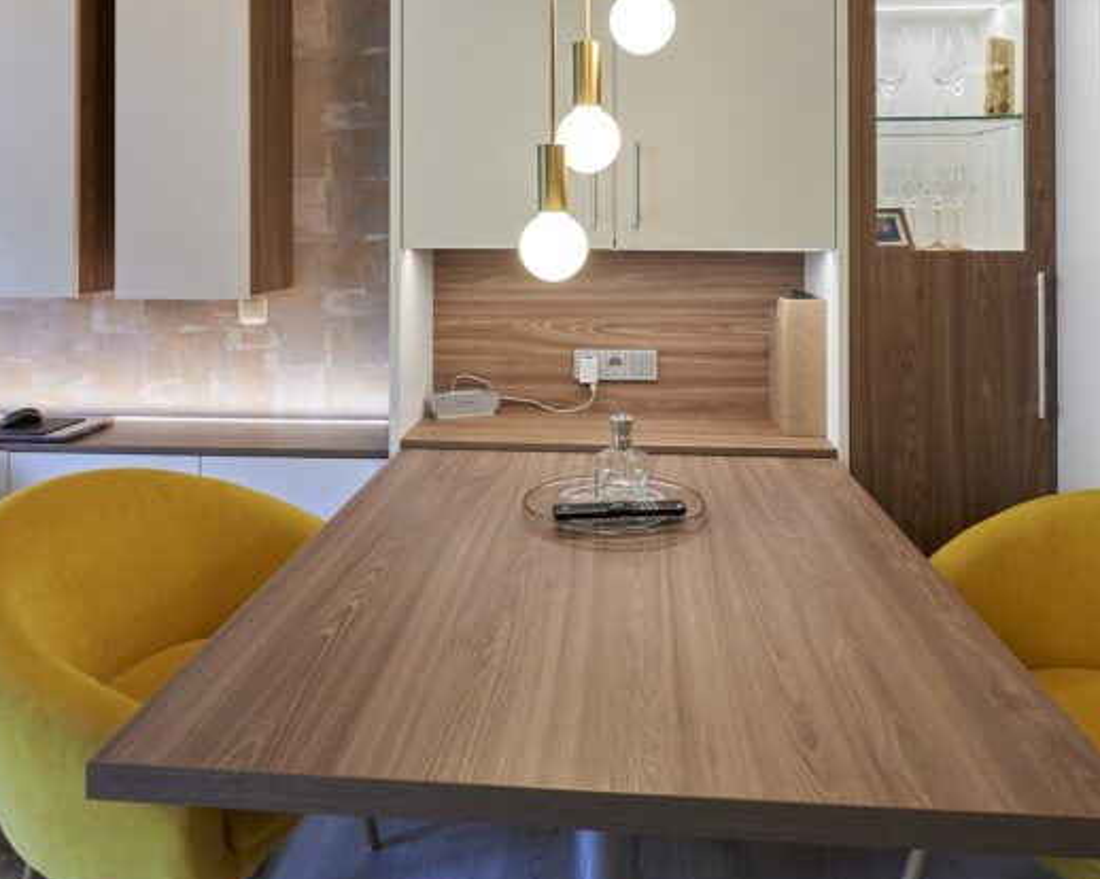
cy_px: 210
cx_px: 558
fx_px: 846
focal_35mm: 26
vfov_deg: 52.3
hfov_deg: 66.0
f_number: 8
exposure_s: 1/40
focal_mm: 14
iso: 320
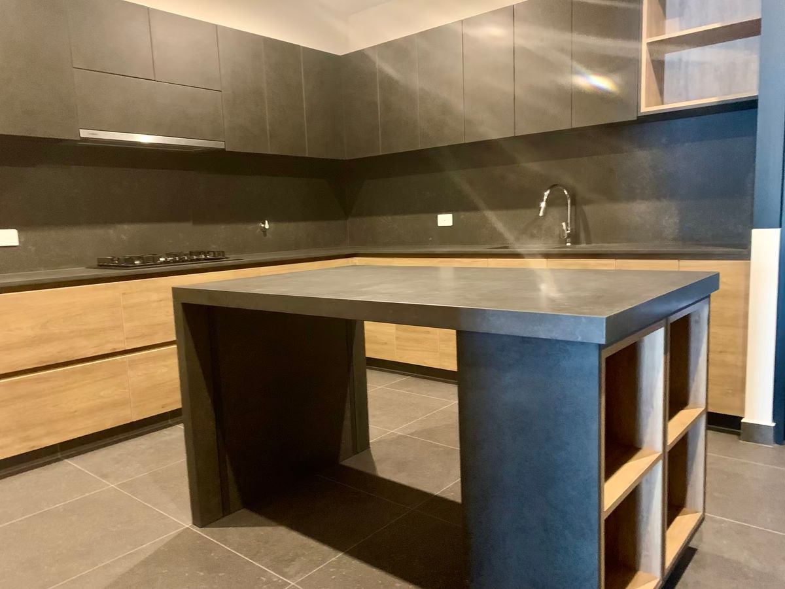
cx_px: 392
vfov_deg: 53.1
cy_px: 294
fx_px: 590
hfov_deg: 67.3
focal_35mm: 26
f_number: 1.8
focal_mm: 4.25
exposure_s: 1/24
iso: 800
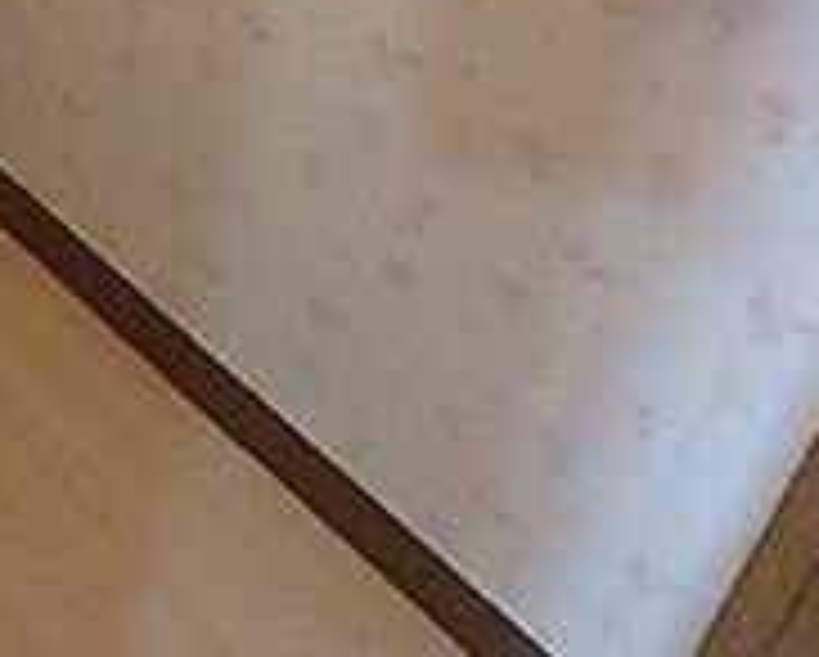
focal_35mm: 72
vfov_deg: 19.6
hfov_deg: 23.2
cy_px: -207
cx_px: -261
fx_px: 1747
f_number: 3.5
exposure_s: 1/30
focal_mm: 3.7
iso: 500
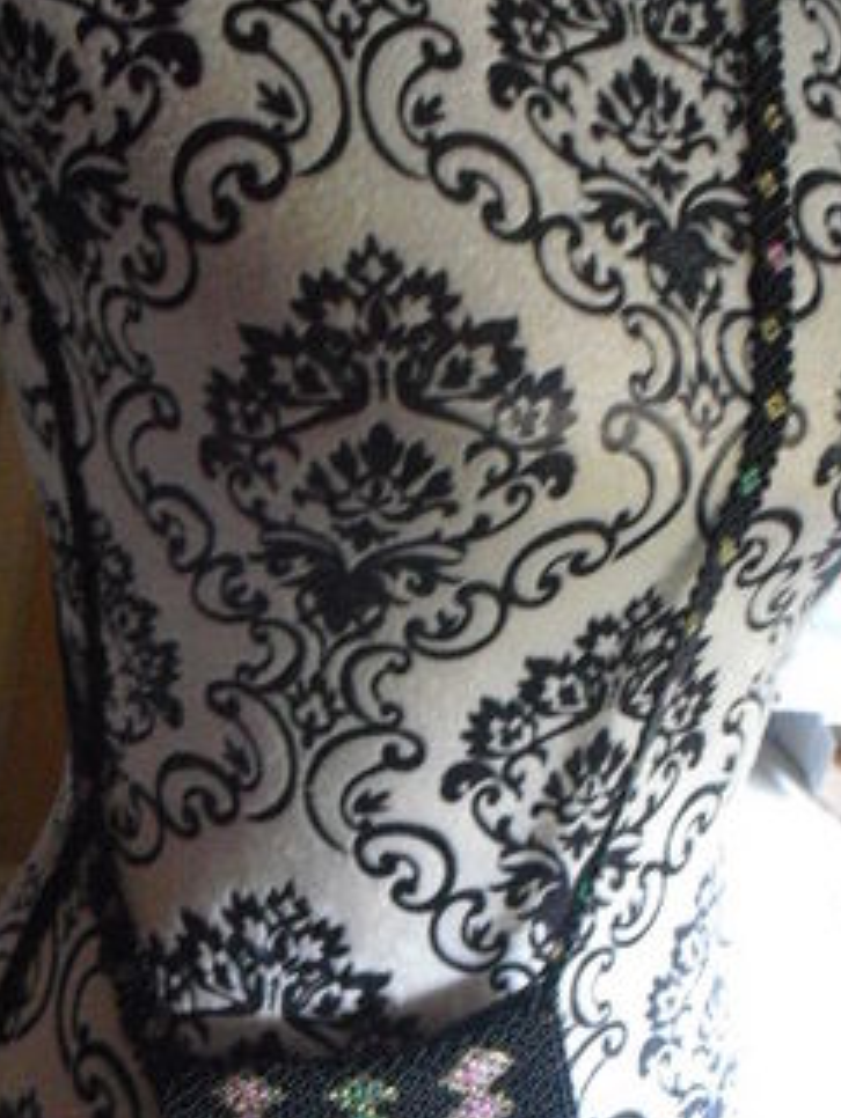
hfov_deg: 22.0
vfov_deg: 28.7
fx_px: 2167
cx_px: 438
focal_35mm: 67
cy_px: 781
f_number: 3.1
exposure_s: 1/20
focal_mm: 6.3
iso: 800
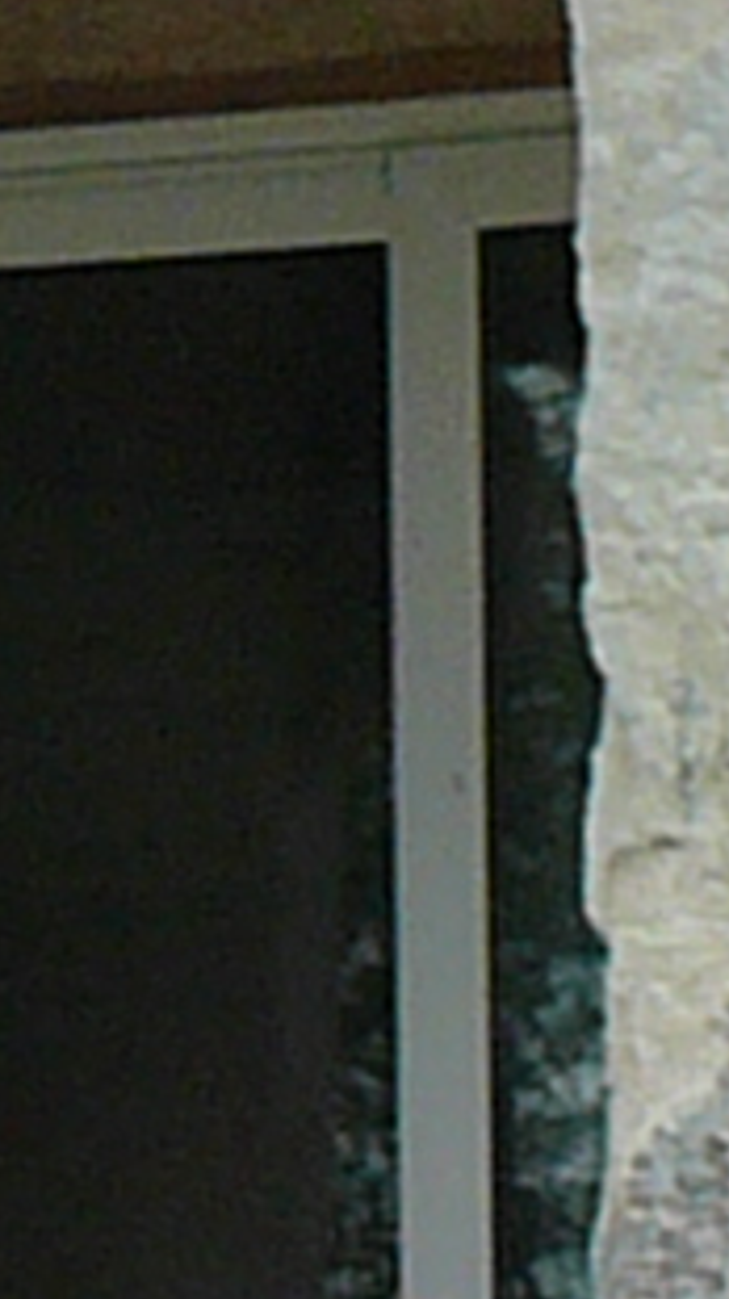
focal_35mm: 369
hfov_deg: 3.3
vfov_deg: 5.8
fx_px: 12701
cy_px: 981
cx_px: 394
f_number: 3.1
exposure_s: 1/250
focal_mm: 6.1
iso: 80
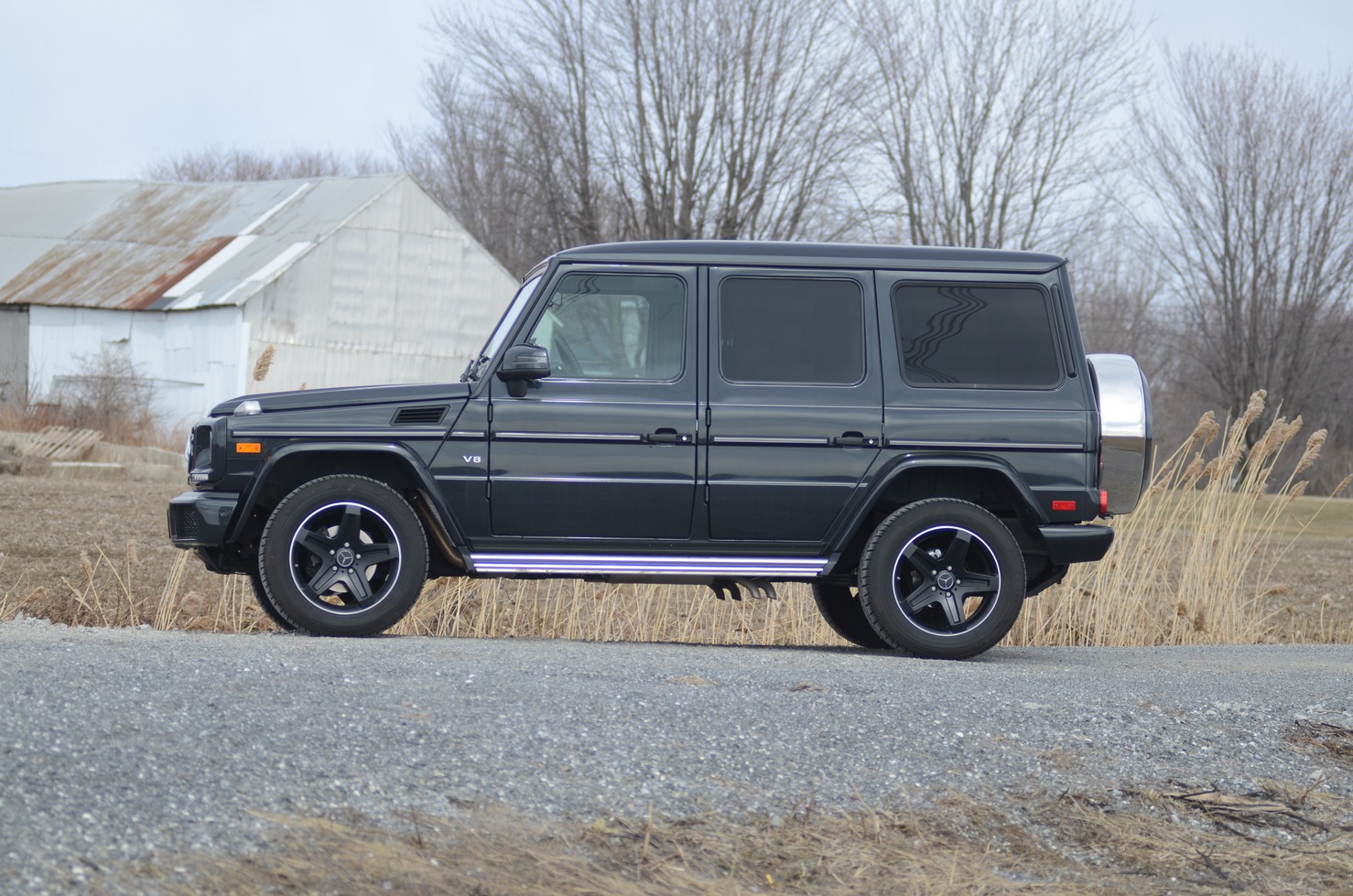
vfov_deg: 11.4
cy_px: 448
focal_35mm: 120
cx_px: 676
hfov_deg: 17.1
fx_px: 4501
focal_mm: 80
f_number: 3.5
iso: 100
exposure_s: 1/800
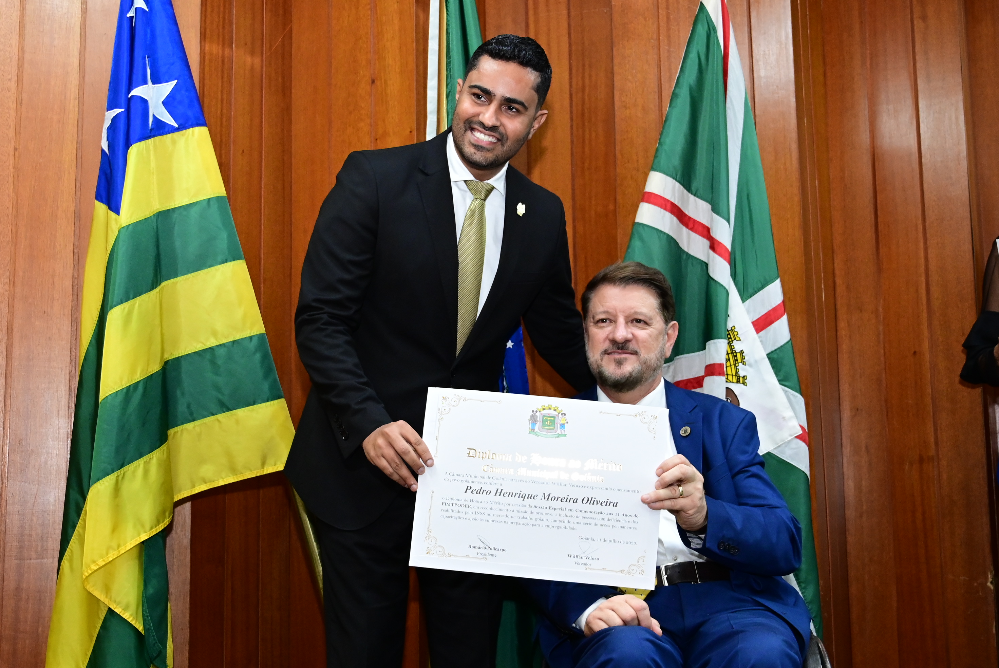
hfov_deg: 43.6
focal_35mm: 45
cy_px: 334
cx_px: 500
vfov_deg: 29.9
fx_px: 1250
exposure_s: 1/125
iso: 3200
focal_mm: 30.5
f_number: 4
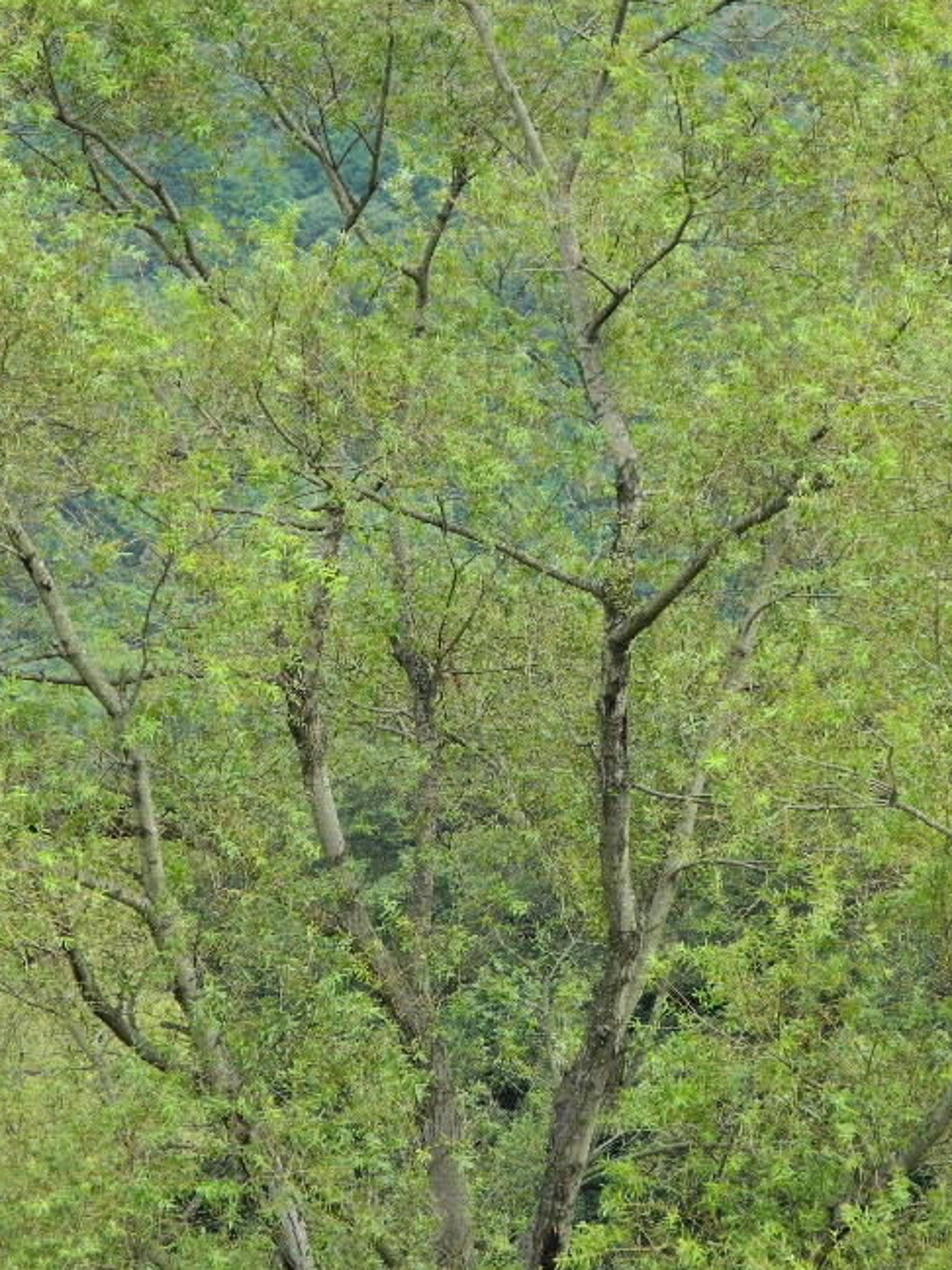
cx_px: 503
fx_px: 7444
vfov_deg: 9.7
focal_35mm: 203
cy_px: 692
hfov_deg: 7.3
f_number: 5.6
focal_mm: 37
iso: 100
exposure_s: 1/89.5
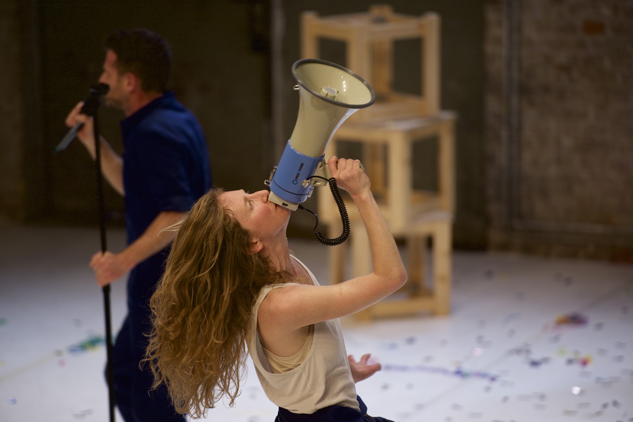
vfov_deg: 6.9
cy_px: 211
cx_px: 316
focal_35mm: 200
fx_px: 3516
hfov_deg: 10.3
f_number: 2.8
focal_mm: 200
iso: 220
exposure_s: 1/200
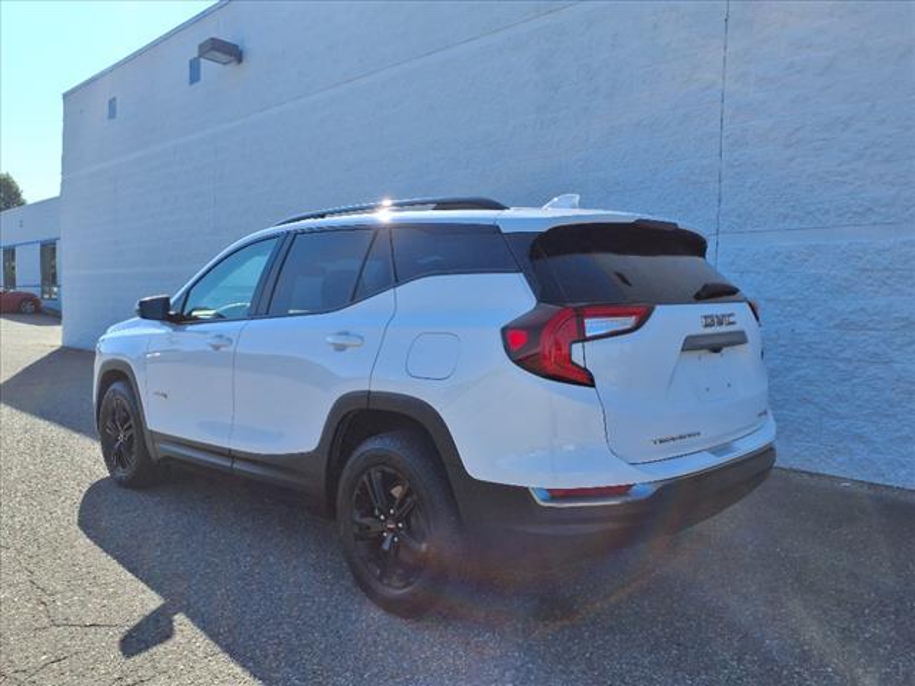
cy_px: 343
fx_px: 714
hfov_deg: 65.3
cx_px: 458
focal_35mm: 27
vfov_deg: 51.4
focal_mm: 3.58
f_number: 1.9
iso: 40
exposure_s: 1/2000
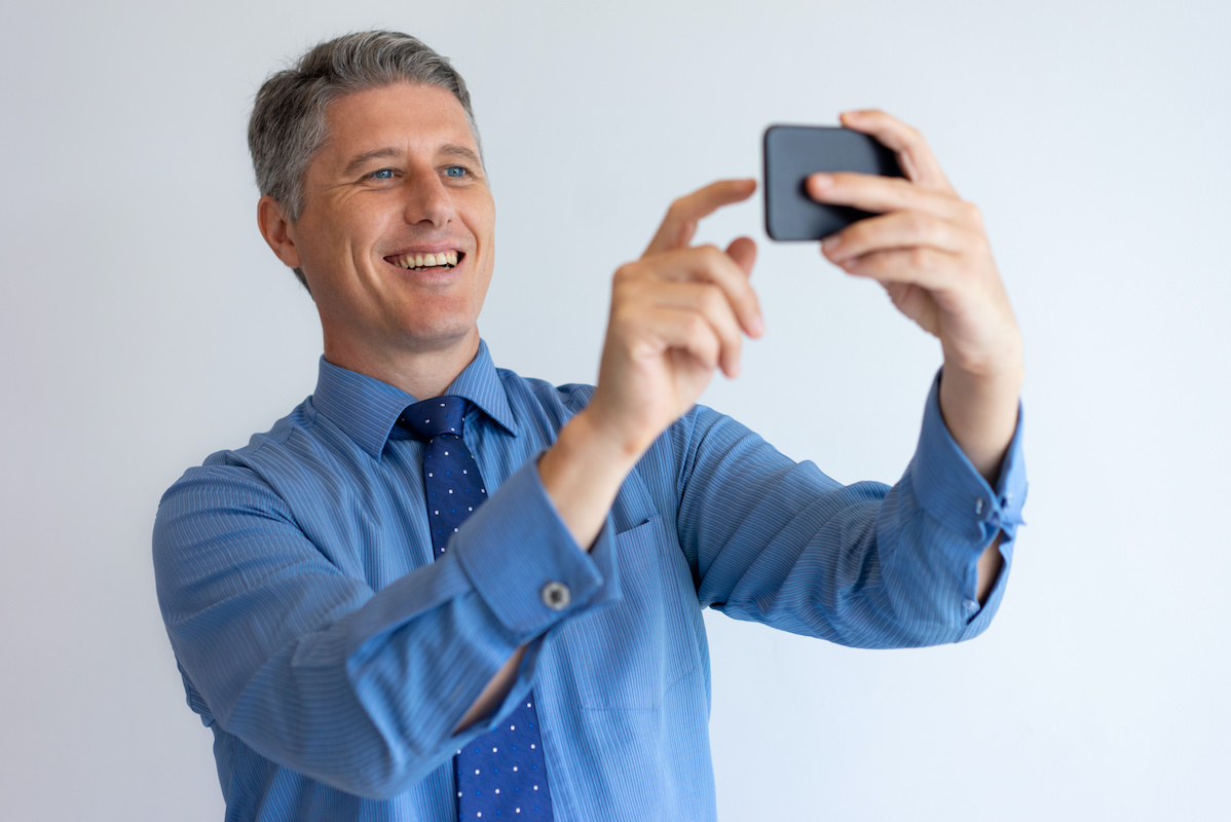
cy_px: 411
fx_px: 1882
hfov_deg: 36.2
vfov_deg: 24.6
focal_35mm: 55
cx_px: 616
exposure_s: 1/320
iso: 250
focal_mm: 55
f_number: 2.8
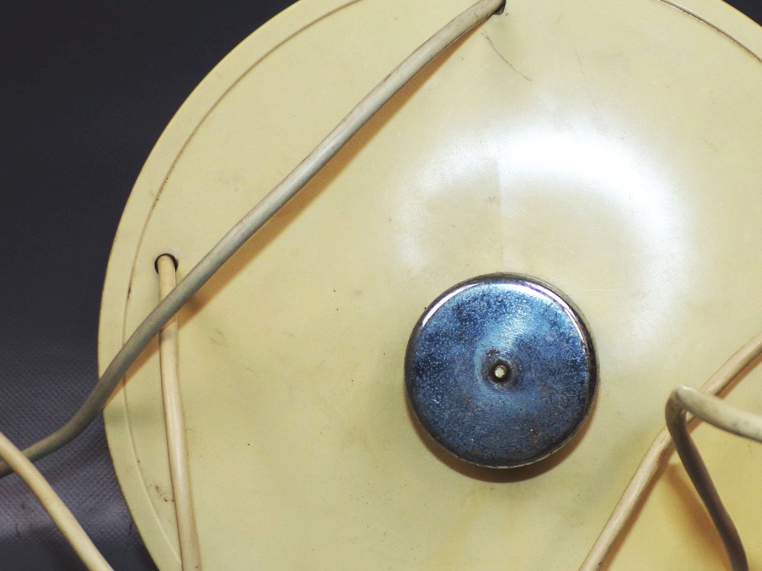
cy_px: 372
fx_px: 1211
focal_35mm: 55
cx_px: 532
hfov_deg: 34.5
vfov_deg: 26.4
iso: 80
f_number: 3.3
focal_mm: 6.6
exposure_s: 1/60
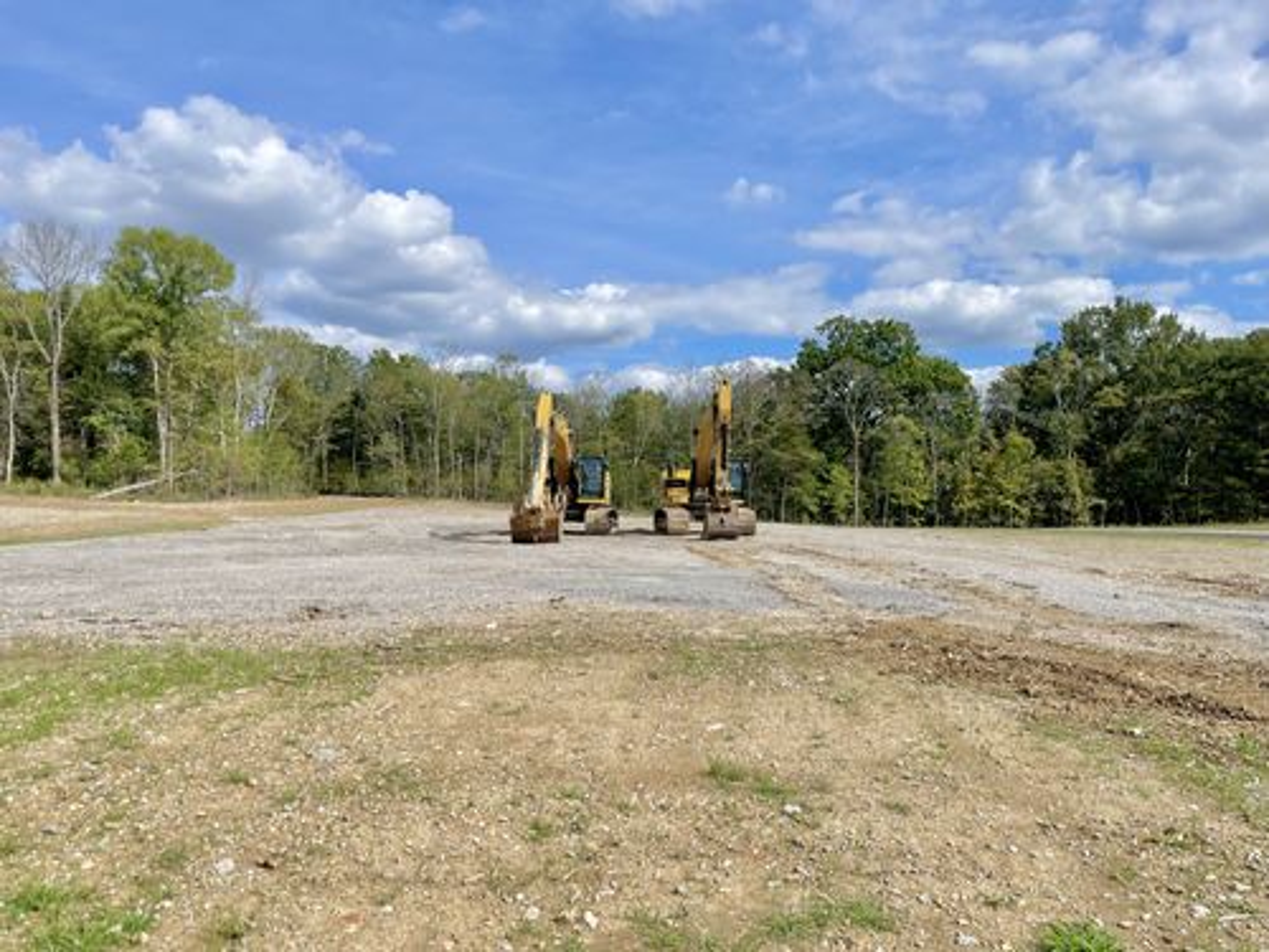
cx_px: 634
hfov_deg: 67.3
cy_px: 476
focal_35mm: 26
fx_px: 953
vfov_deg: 53.1
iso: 50
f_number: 1.6
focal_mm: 5.1
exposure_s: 1/7937
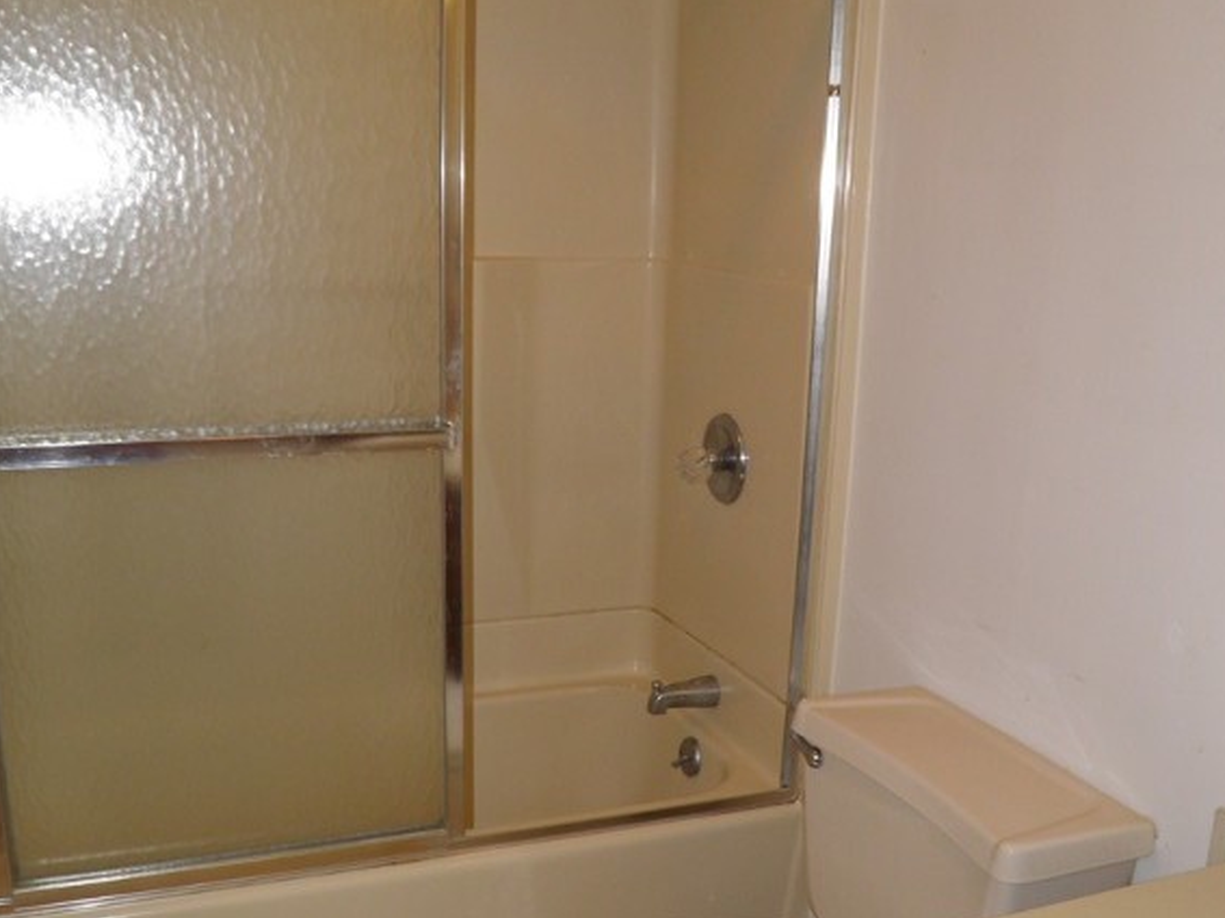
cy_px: 580
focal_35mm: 38
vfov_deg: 37.4
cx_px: 617
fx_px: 1344
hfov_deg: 49.0
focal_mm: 4.9
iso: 100
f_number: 2.8
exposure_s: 1/30
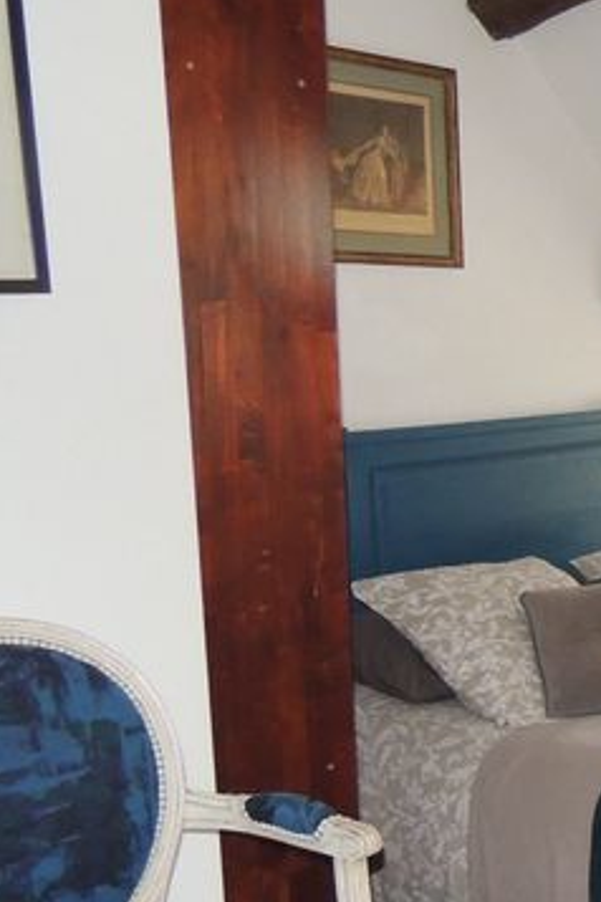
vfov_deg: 35.5
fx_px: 1402
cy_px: 531
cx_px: 909
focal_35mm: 56
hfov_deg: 20.6
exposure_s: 1/80
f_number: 3
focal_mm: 4.3
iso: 800
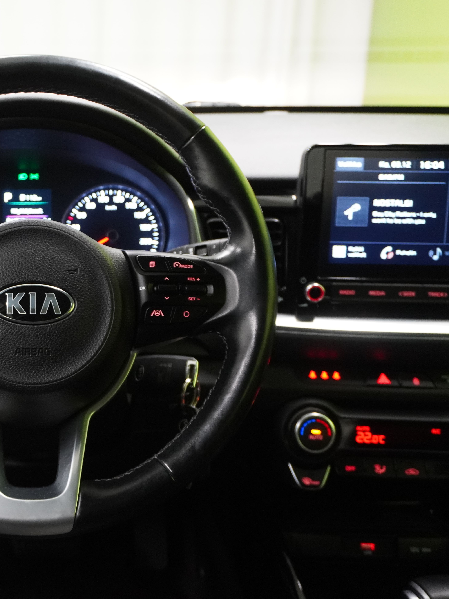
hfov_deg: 27.5
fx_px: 877
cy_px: 295
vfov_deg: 37.7
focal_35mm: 51
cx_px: 29
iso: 2000
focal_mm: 23
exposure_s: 1/40
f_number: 4
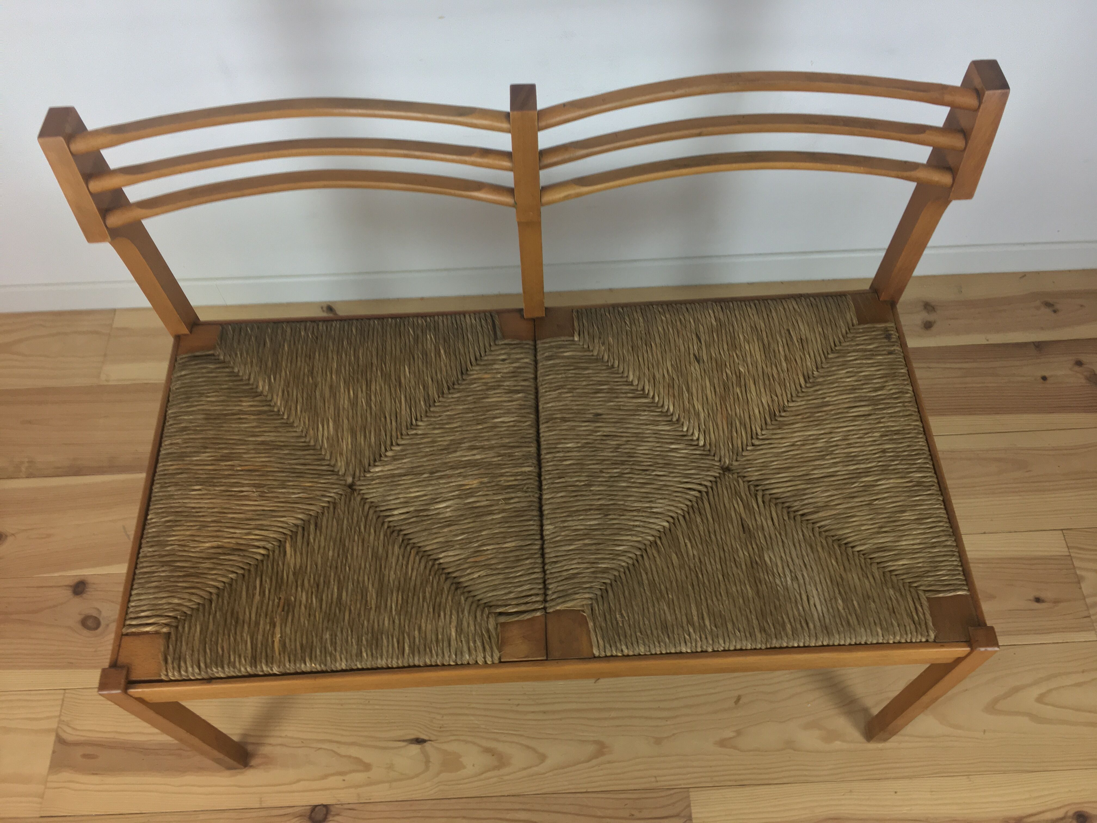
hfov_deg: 61.7
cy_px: 412
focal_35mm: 29
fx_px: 919
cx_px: 548
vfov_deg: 48.2
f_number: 2.2
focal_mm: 4.15
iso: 50
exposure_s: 1/33
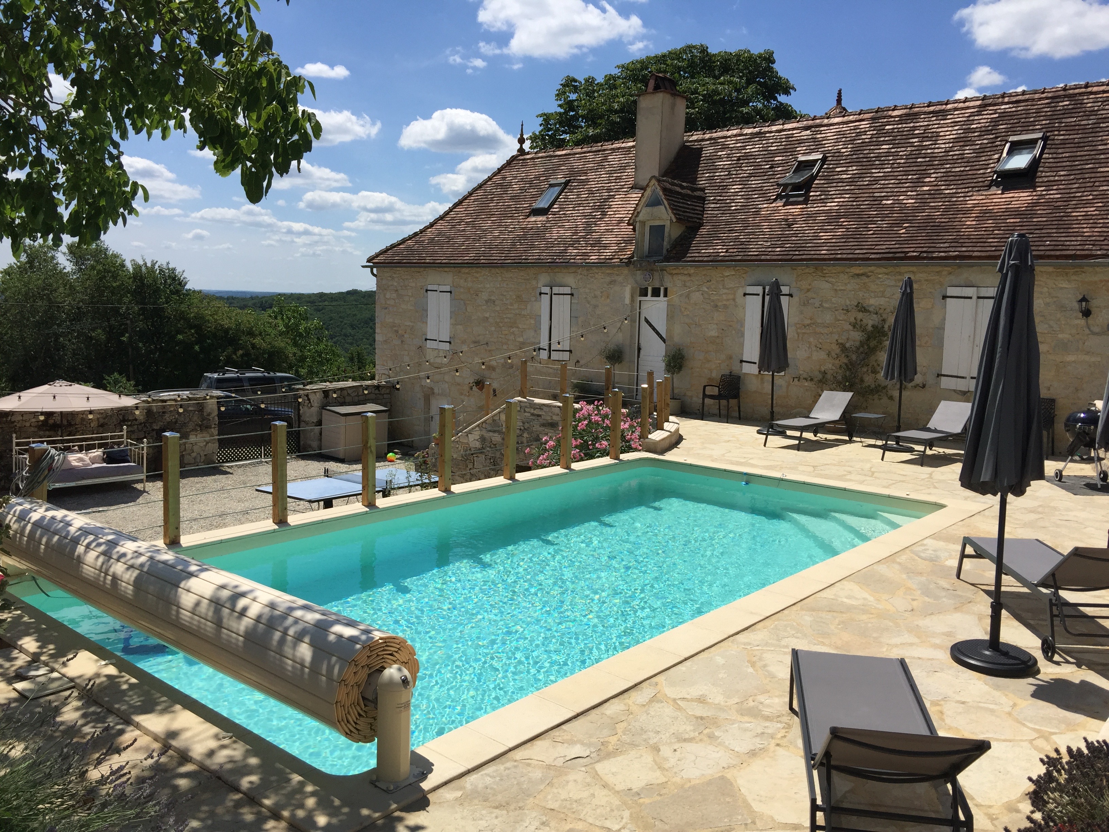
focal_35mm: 29
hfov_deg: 61.7
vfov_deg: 48.2
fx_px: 929
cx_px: 554
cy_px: 416
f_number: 2.2
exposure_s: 1/3597
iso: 32
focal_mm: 4.15
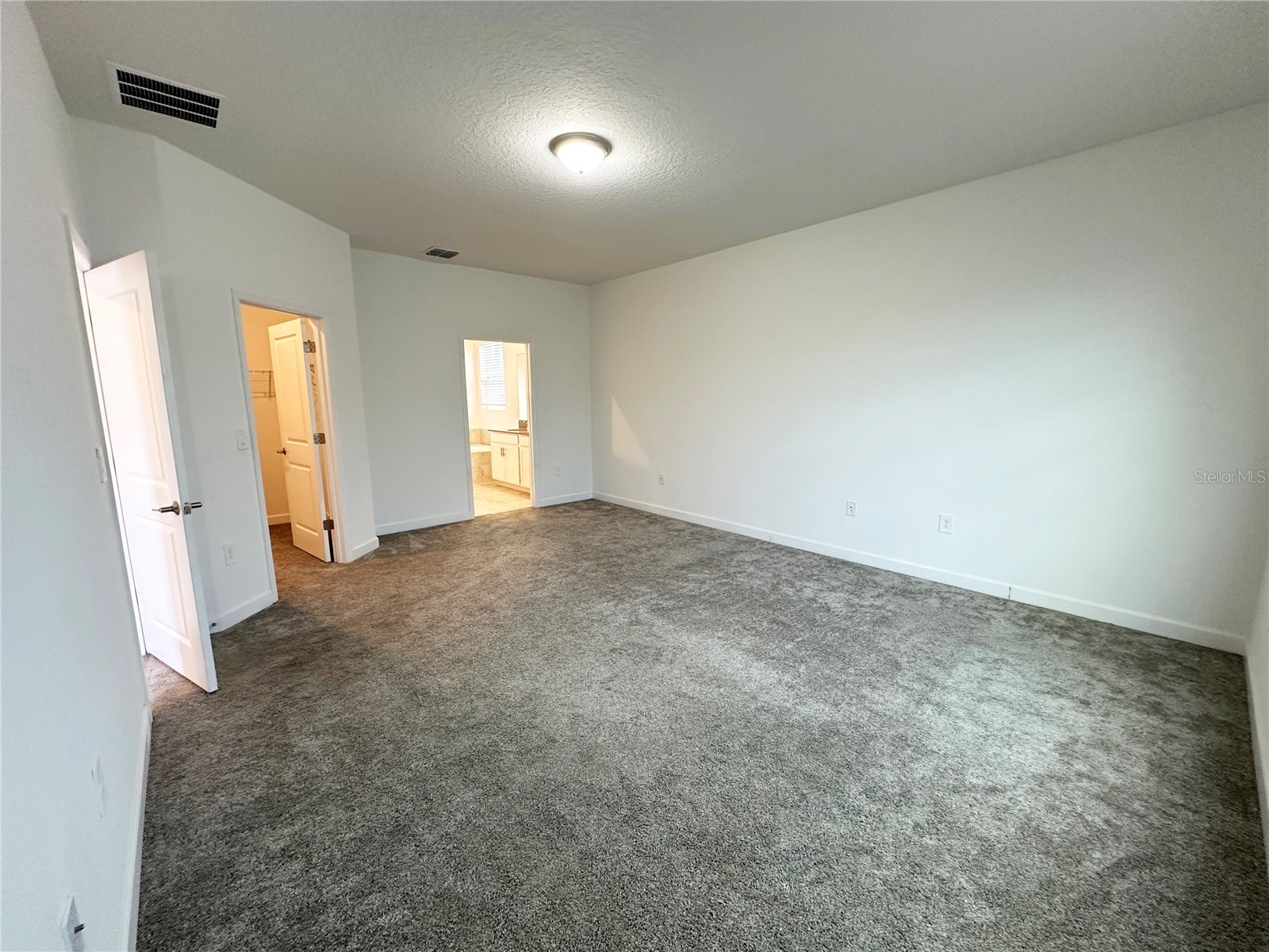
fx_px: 513
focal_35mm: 14
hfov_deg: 102.1
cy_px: 476
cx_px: 634
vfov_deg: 85.7
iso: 200
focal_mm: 2.22
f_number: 2.2
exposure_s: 1/60
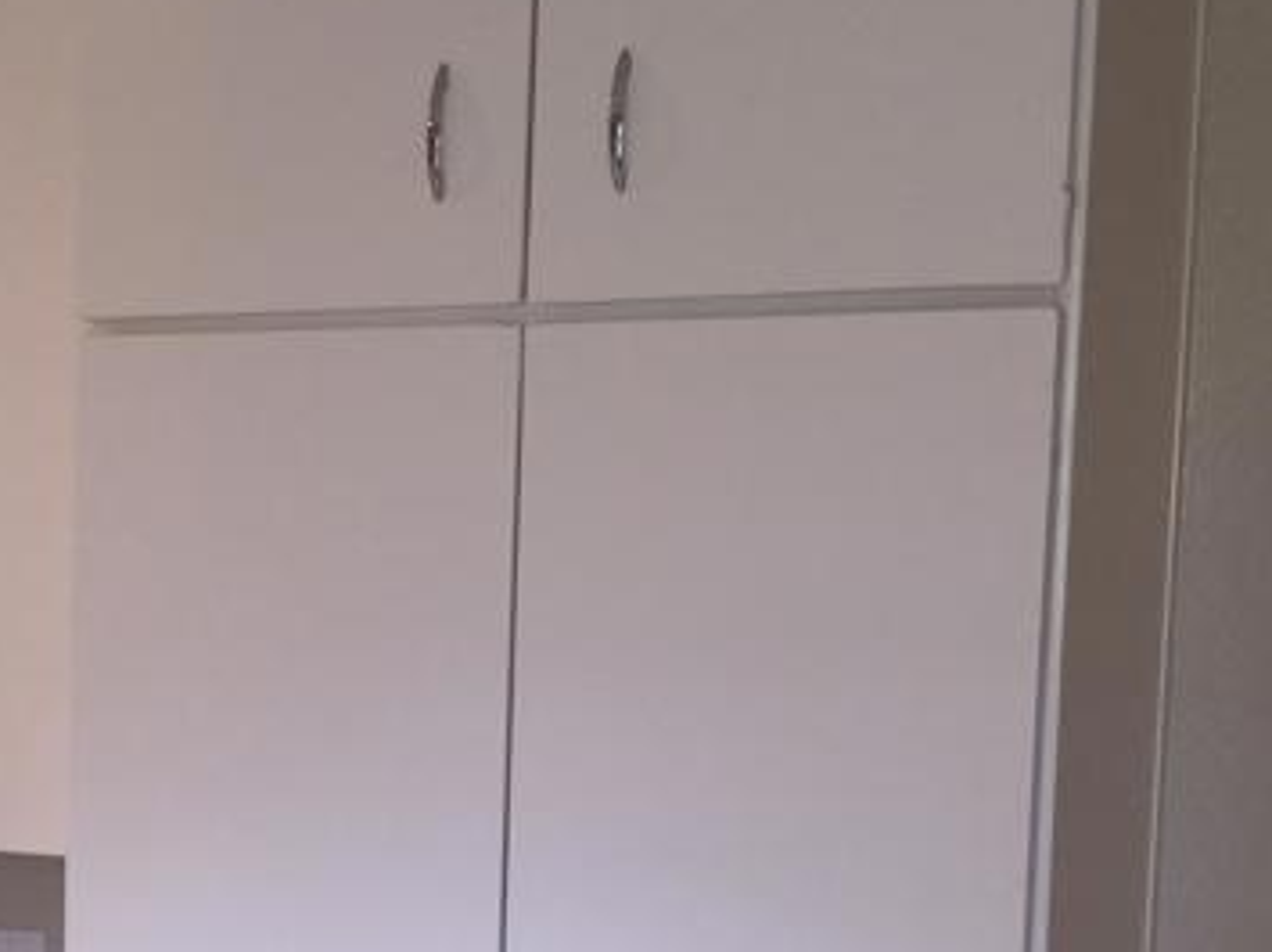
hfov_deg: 21.2
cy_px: 869
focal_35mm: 84
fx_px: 3085
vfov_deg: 17.3
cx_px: -367
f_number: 2.2
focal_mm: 4.15
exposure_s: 1/30
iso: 32
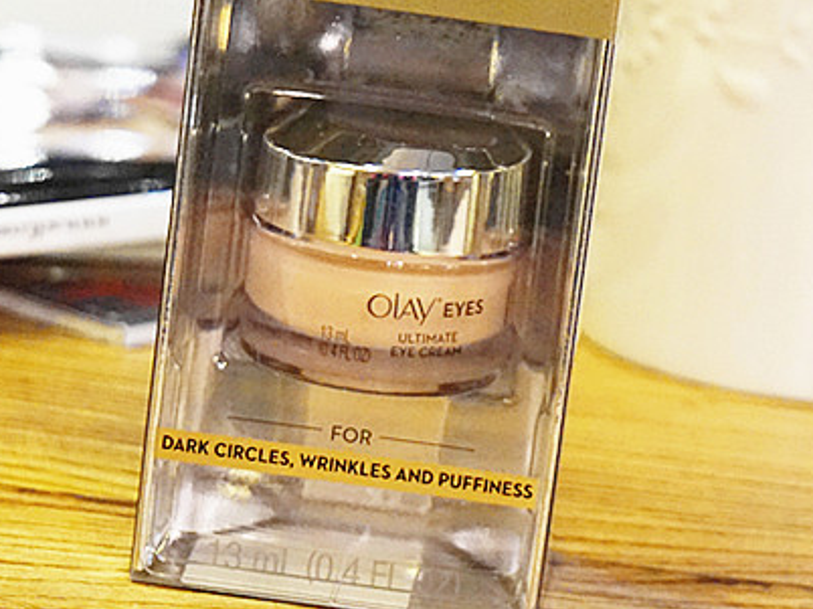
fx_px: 3286
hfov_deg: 14.1
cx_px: 580
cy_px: 151
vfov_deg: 10.6
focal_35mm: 140
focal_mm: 50
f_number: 5.6
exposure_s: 1/50
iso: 3200
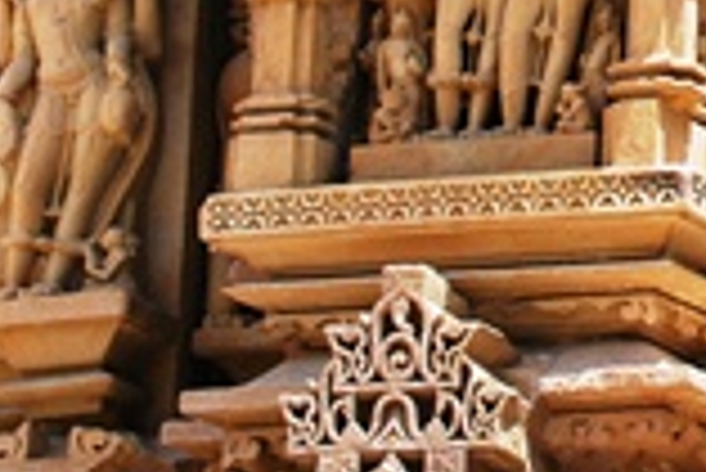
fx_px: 5045
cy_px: -346
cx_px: 1061
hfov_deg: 7.9
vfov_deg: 5.3
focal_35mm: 257
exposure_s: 1/160
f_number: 9
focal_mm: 42
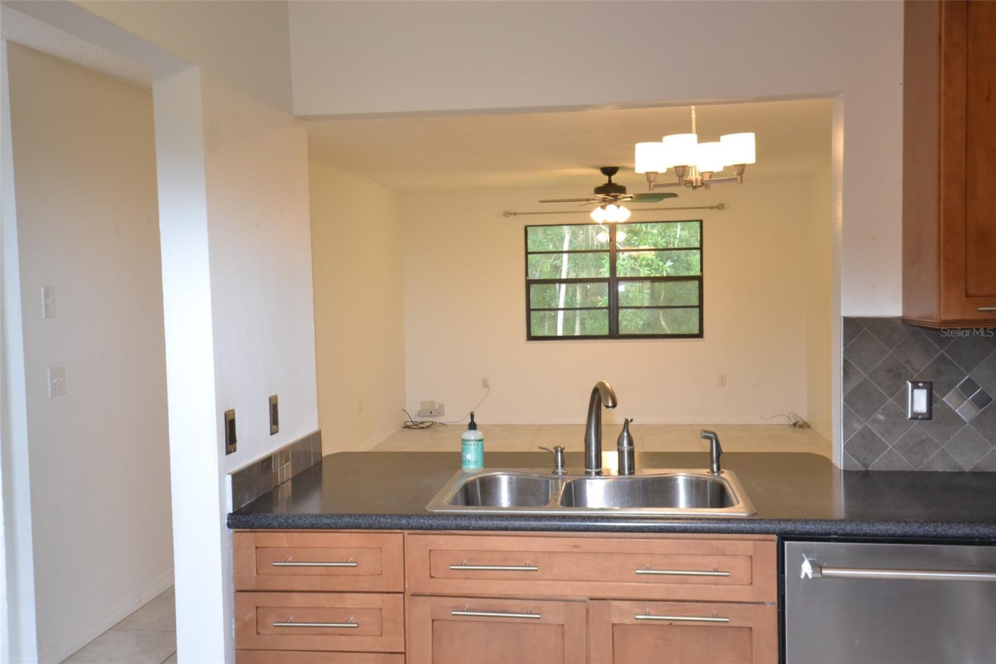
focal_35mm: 33
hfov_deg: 57.2
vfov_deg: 40.0
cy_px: 332
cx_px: 498
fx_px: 913
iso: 800
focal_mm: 22
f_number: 4.5
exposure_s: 1/60
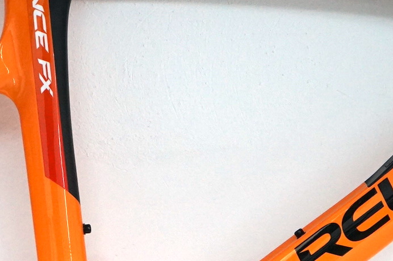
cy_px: 175
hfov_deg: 12.3
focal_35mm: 167
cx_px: 169
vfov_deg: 8.2
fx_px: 1821
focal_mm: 55
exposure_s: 1/160
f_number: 5
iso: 2000
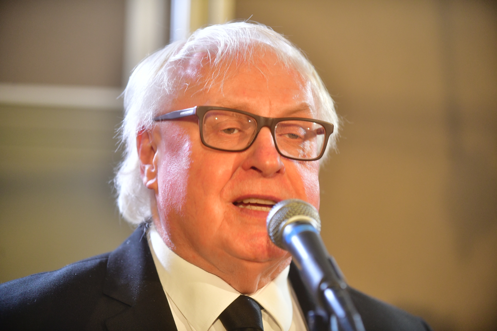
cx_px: 248
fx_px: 1449
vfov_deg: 13.0
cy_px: 166
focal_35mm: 105
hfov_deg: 19.5
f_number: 2.8
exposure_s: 1/100
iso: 1100
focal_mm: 105
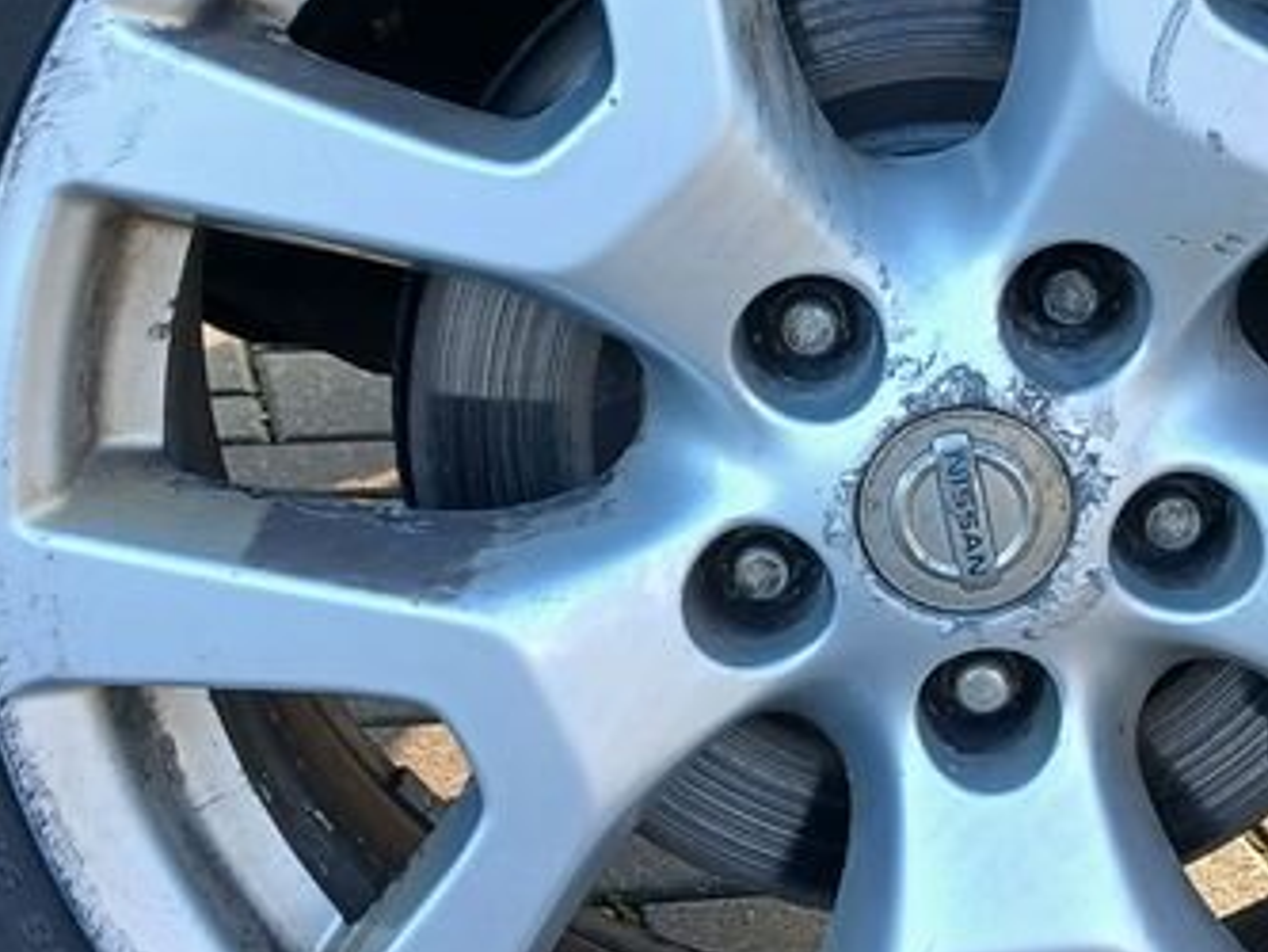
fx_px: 2931
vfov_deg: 18.4
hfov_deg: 24.3
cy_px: 320
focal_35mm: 80
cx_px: 845
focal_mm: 3.98
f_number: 1.8
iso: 32
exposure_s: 1/50
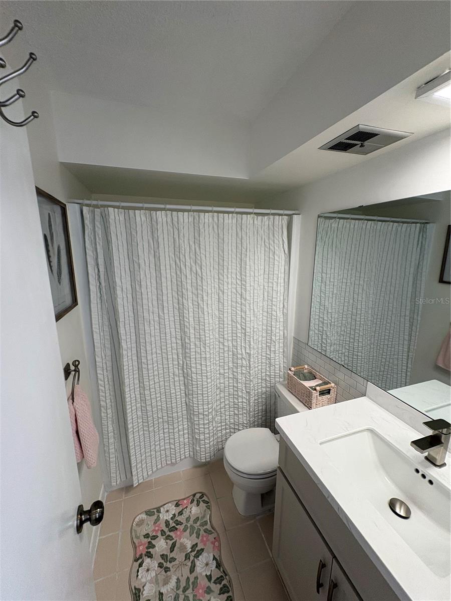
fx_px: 243
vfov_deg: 102.1
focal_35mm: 14
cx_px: 226
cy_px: 300
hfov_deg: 85.7
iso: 125
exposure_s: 1/60
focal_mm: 2.22
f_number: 2.2
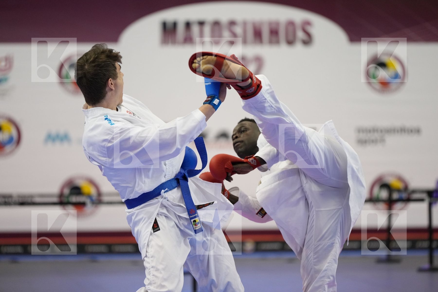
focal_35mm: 200
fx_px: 2433
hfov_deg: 10.3
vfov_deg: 6.9
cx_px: 219
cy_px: 146
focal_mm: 200
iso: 3200
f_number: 2.8
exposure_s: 1/1000
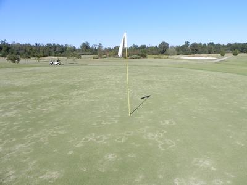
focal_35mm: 26
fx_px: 186
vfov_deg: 53.1
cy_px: 92
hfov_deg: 67.3
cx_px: 124
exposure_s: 1/380
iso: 160
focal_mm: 4.6
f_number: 7.1
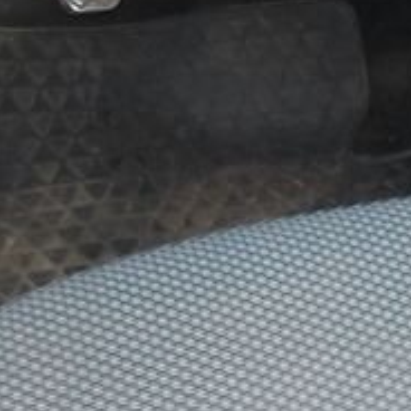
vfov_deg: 12.6
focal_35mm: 133
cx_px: 532
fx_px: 1787
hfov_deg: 12.7
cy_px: -174
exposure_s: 1/17
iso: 200
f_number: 3
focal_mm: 4.9
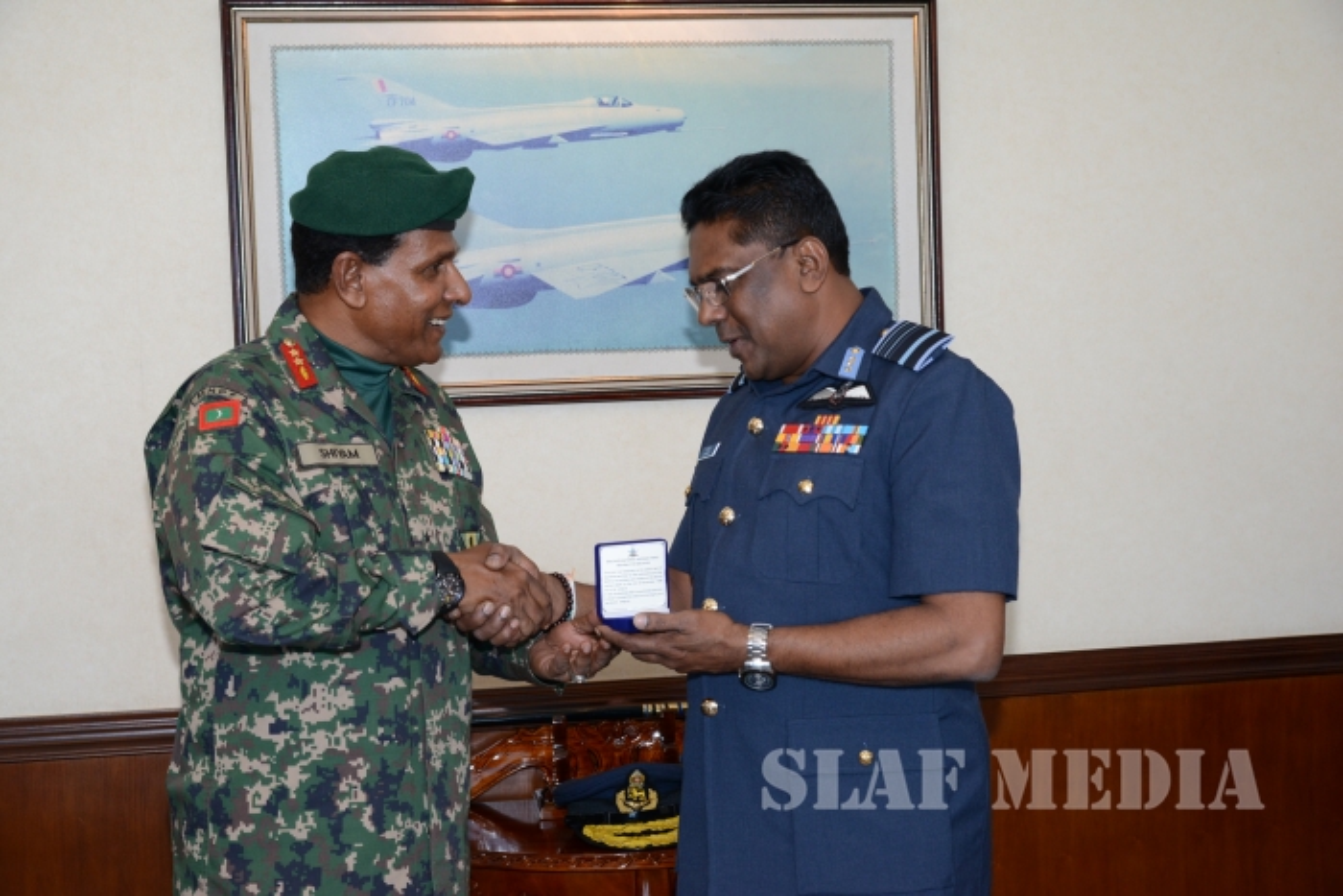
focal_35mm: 52
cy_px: 448
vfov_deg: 26.0
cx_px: 672
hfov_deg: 38.2
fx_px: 1940
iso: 1250
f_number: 6.3
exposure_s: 1/125
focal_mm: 52
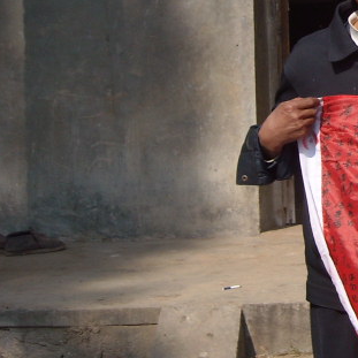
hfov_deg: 15.7
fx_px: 1193
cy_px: 63
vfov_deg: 16.9
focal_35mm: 102
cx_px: 533
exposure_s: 1/284
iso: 64
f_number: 5.6
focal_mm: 5.7
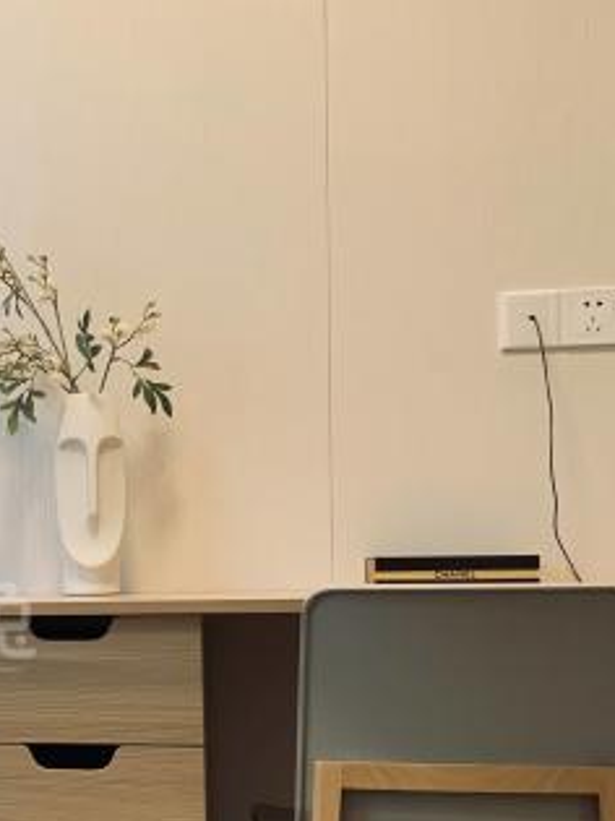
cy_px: 592
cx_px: -172
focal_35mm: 66
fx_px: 1564
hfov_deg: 20.4
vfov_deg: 29.1
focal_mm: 4.25
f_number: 1.8
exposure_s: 1/81
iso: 100
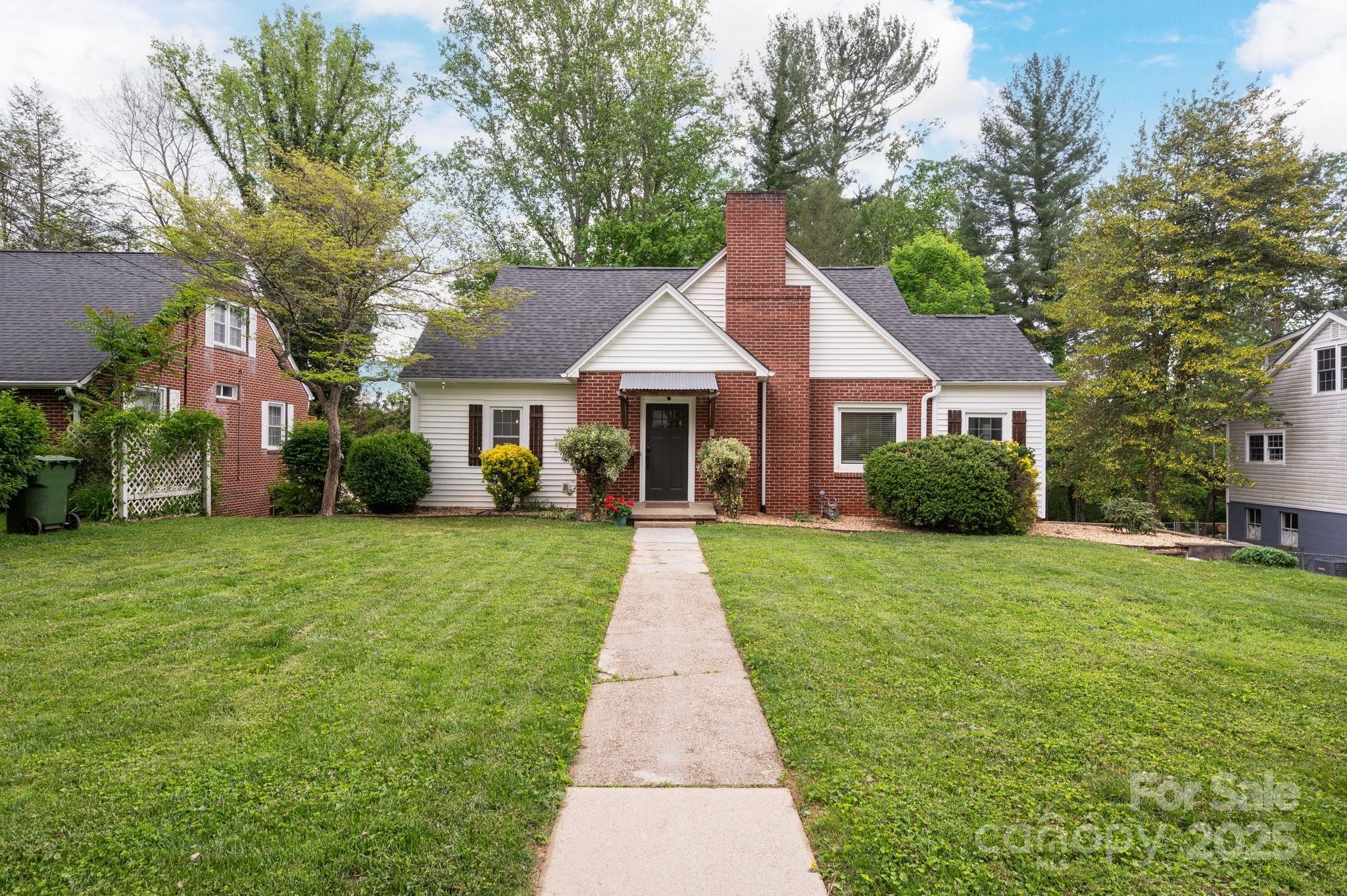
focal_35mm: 19
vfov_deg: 64.5
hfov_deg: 87.0
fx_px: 710
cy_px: 448
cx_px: 674
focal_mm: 19
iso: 200
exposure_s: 1/125
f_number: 8
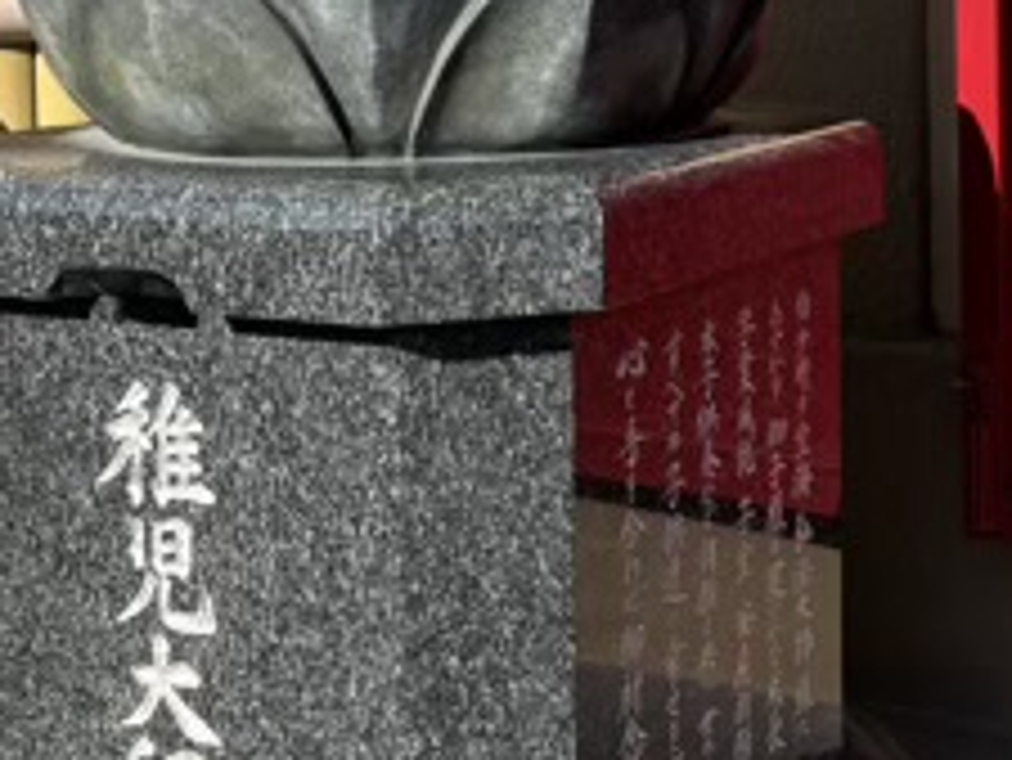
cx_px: 850
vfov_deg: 17.8
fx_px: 2369
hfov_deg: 23.6
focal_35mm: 81
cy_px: 11
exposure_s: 1/2451
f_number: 1.6
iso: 50
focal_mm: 5.96
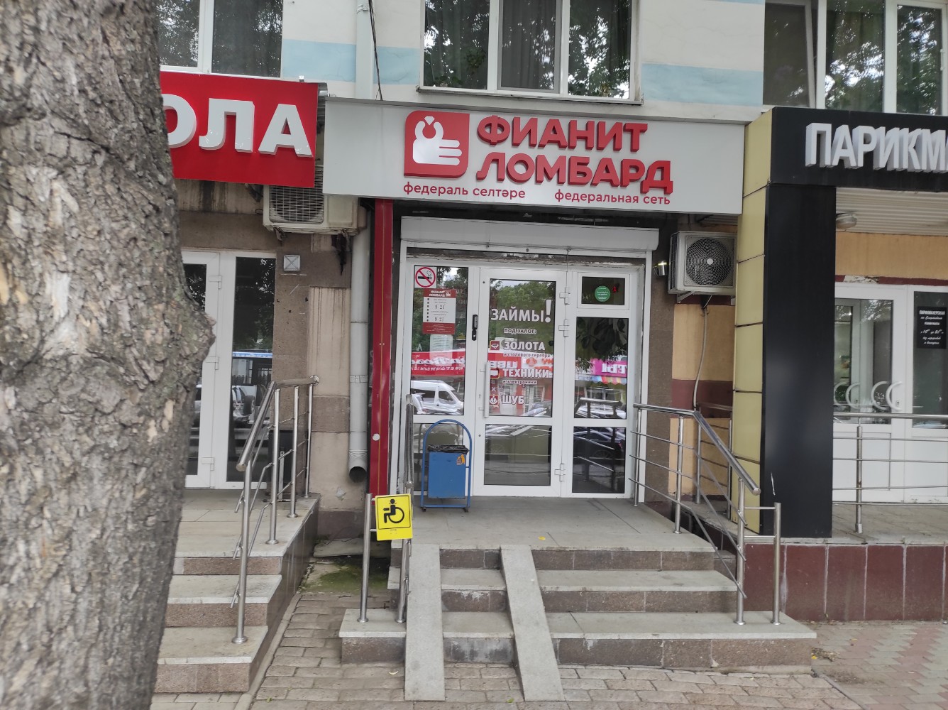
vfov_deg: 54.8
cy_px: 355
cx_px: 474
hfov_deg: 69.4
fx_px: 684
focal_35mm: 25
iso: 109
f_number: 1.89
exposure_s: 1/100
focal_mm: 5.43
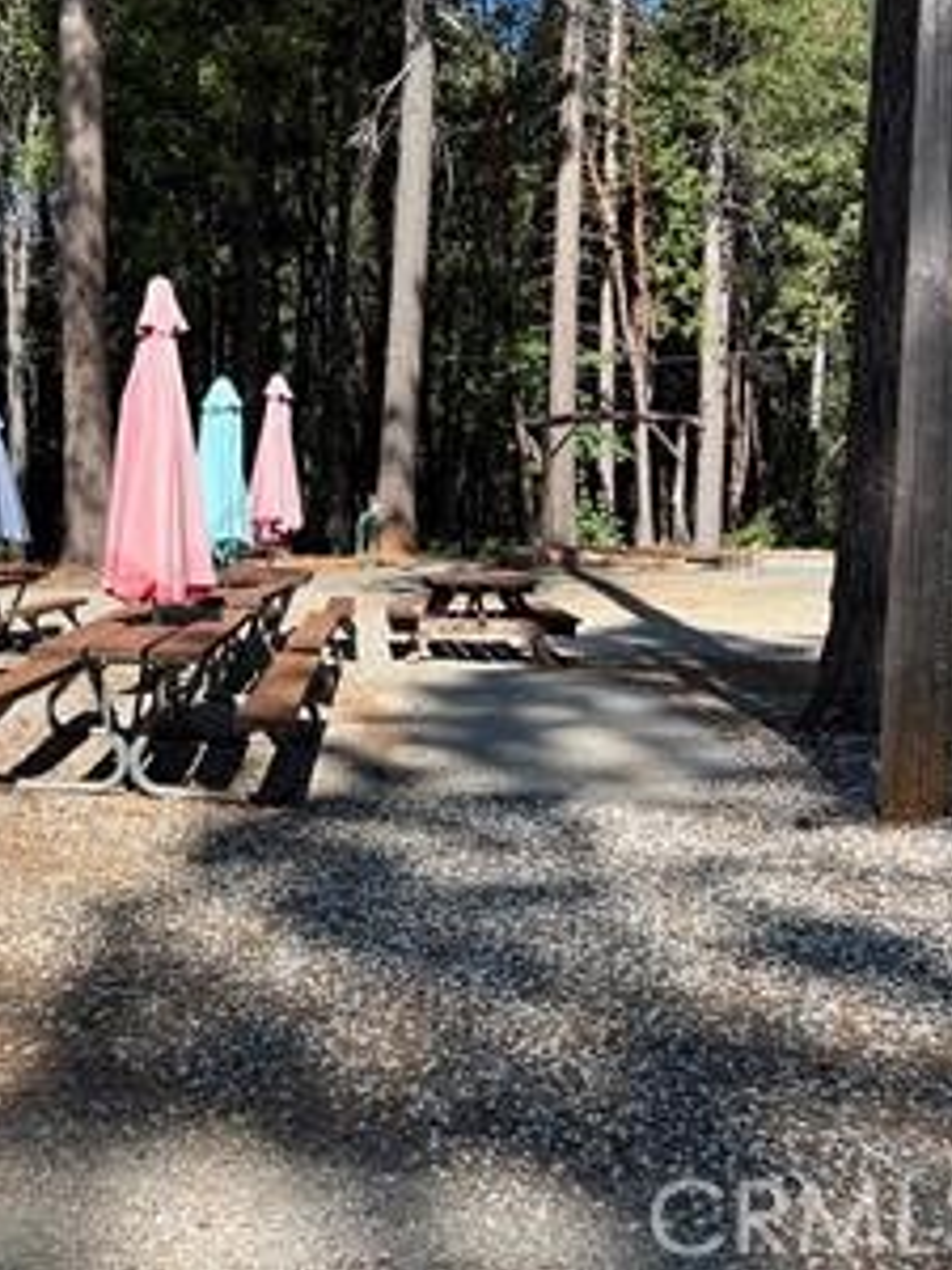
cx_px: 161
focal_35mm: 39
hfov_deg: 35.4
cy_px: 565
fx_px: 1430
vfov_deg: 47.8
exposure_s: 1/2404
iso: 50
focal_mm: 5.7
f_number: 1.5
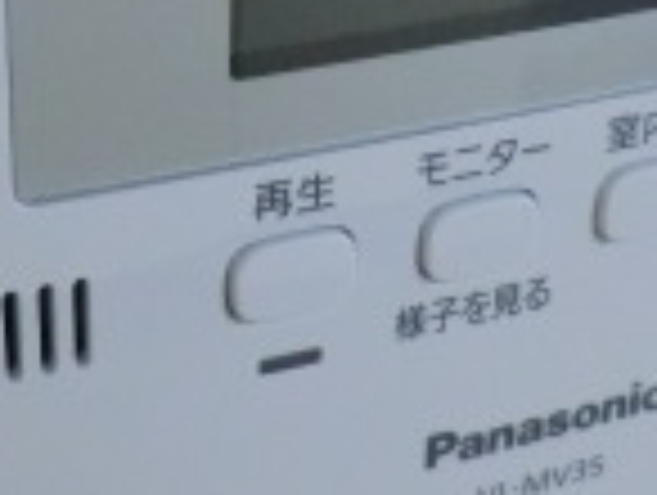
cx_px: 374
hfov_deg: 18.7
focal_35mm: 105
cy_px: 117
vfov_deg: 14.1
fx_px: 1996
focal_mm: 4.3
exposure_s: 1/60
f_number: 3.2
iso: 640
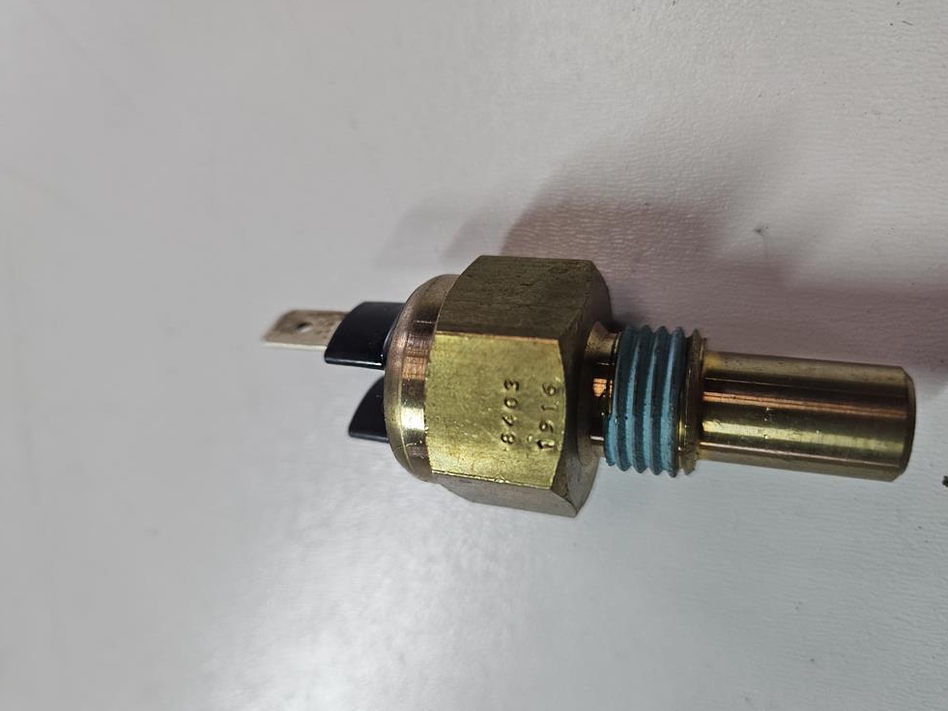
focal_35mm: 24
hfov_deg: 71.6
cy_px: 367
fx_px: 657
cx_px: 491
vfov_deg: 56.8
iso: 320
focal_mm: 5.4
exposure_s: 1/100
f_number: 1.8
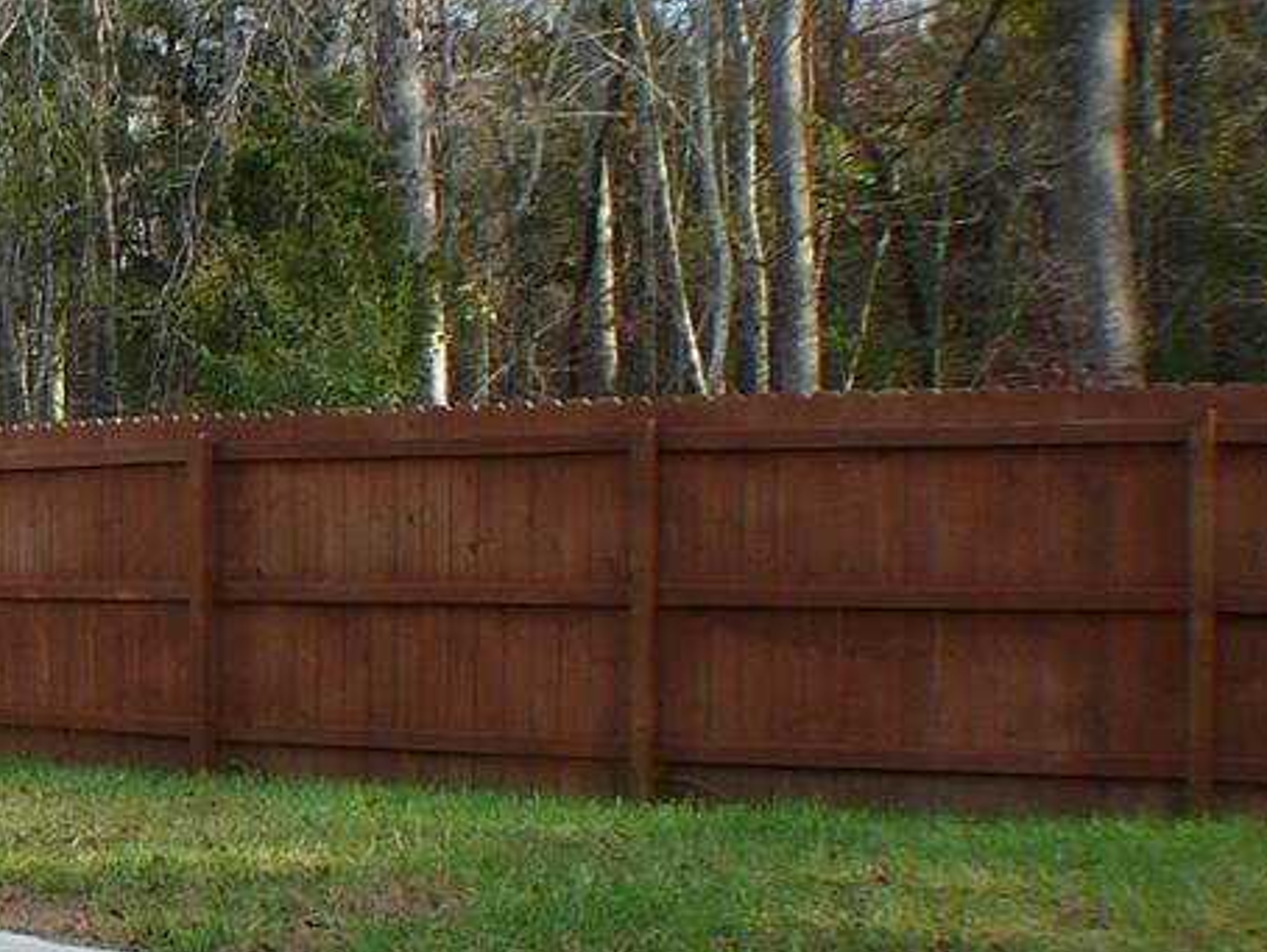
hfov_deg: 18.1
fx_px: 3882
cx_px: -11
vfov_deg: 14.0
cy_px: 572
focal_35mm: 106
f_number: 3.3
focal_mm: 7
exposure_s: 1/250
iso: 80
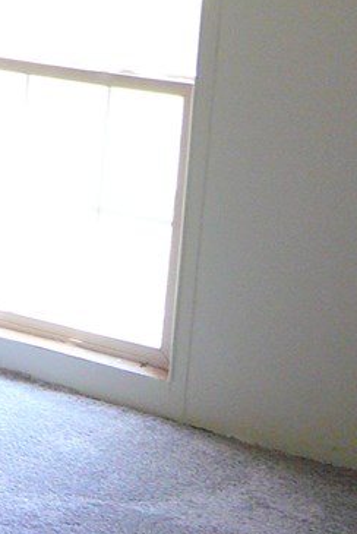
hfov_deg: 12.0
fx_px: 1514
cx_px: -357
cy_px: 76
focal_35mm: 102
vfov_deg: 19.7
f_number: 2.8
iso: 200
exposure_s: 1/30
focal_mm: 5.2
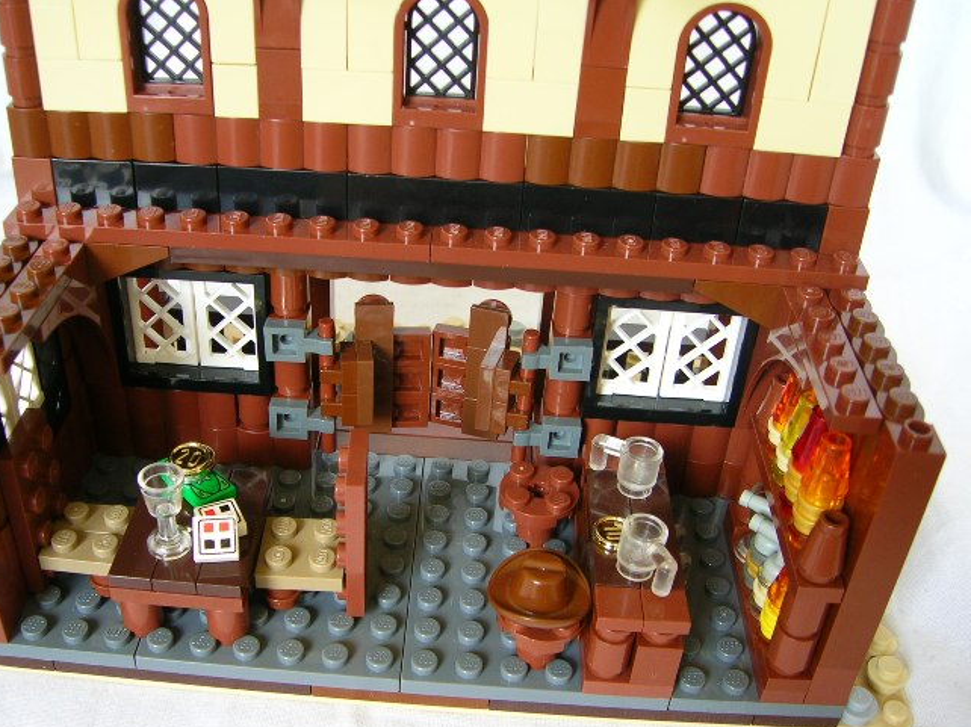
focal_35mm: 38
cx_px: 448
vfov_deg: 37.7
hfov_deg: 48.9
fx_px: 1066
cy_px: 381
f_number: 2.9
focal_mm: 5.7
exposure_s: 1/4.8
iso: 50
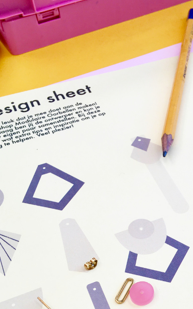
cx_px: 180
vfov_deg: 37.5
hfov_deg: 23.6
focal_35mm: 53
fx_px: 446
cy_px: 220
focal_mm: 4.2
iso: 25
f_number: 2.2
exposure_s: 1/50
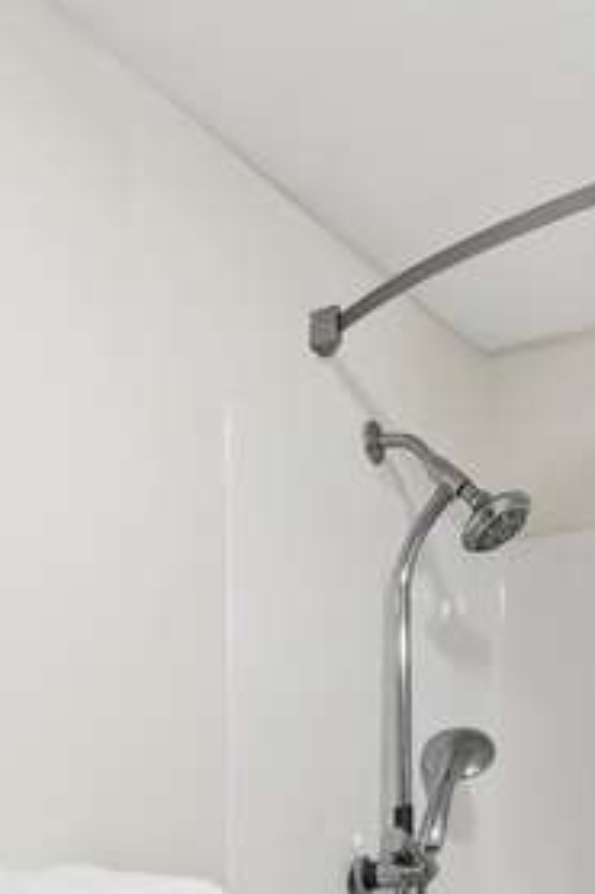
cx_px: 349
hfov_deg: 22.9
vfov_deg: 30.0
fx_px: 1464
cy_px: 1018
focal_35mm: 59
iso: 160
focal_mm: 16
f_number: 9
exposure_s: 1.6
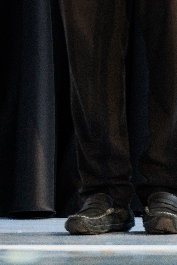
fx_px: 4860
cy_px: -112
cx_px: -128
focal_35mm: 659
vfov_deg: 3.1
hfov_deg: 2.1
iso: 400
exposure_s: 1/250
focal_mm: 180
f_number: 2.8
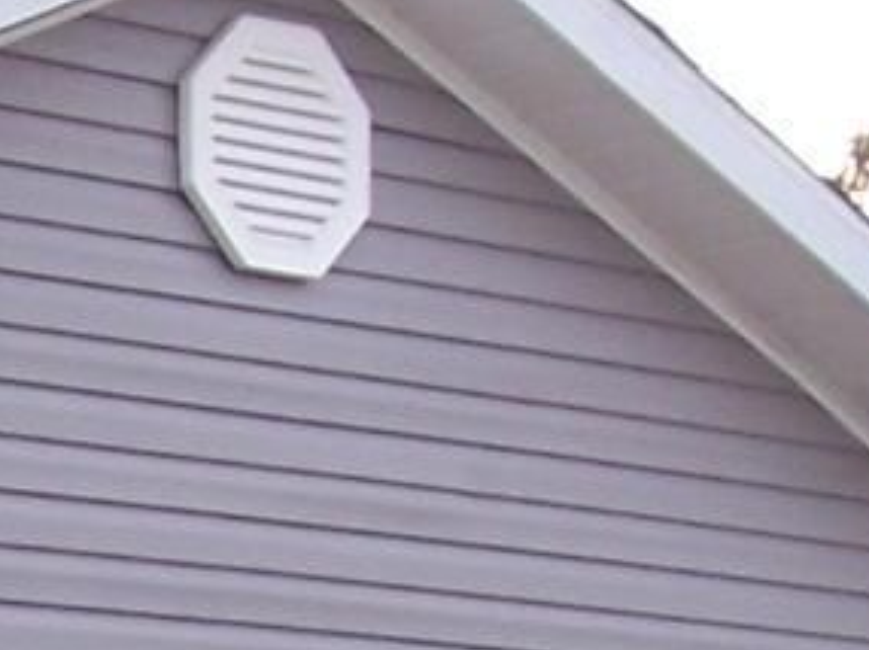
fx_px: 4941
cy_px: 1324
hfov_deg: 9.6
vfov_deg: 7.2
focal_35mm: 197
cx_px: -702
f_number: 2.7
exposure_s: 1/125
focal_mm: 5.6
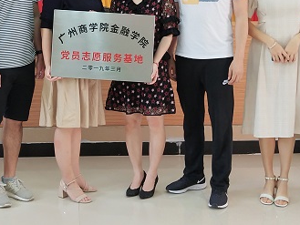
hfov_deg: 23.7
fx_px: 711
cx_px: 93
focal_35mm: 82
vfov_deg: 17.8
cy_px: 41
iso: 190
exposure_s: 1/100
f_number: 1.8
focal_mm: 3.95
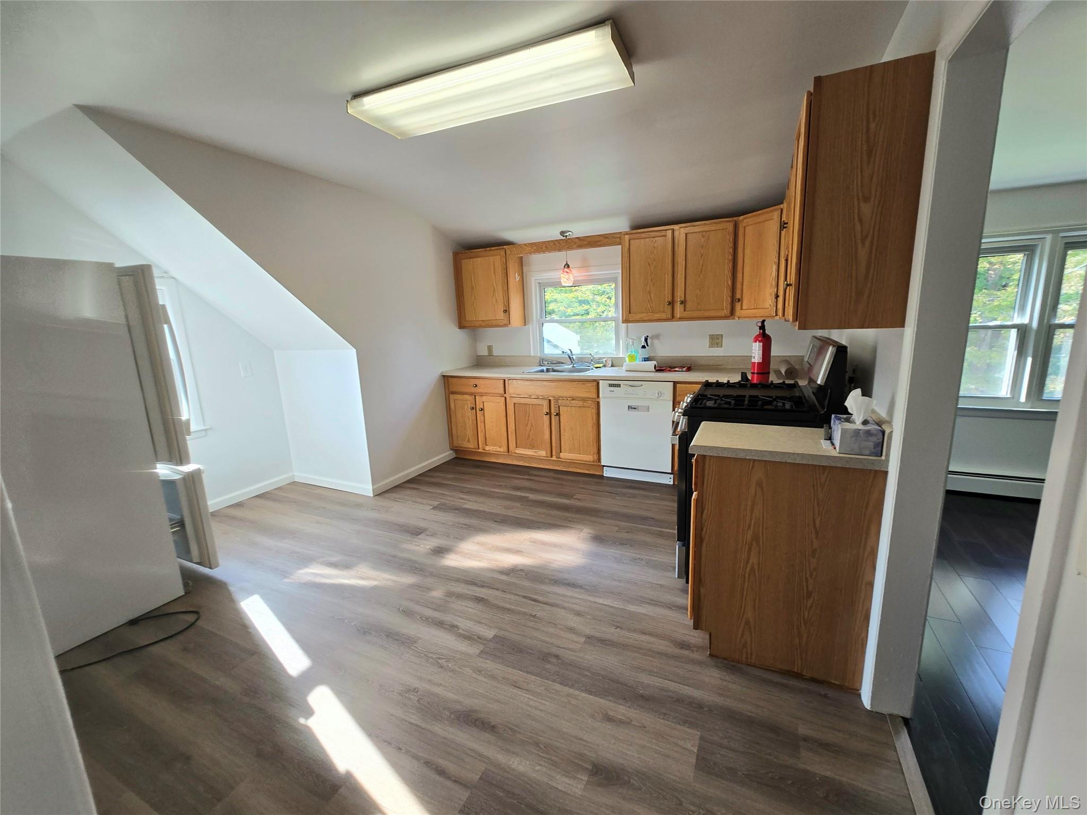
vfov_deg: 89.9
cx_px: 544
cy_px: 408
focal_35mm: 13
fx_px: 408
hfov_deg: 106.2
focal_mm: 2.2
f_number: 2.2
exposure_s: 1/60.2
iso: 50
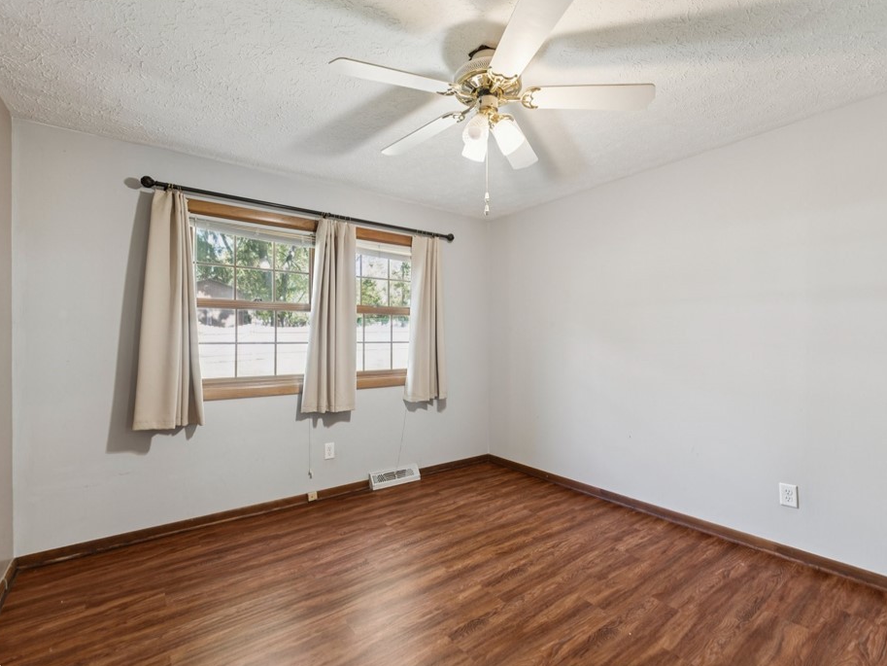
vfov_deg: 78.1
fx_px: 410
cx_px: 438
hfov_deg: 94.5
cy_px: 338
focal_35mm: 16
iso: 320
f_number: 3.2
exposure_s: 1/30
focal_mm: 14
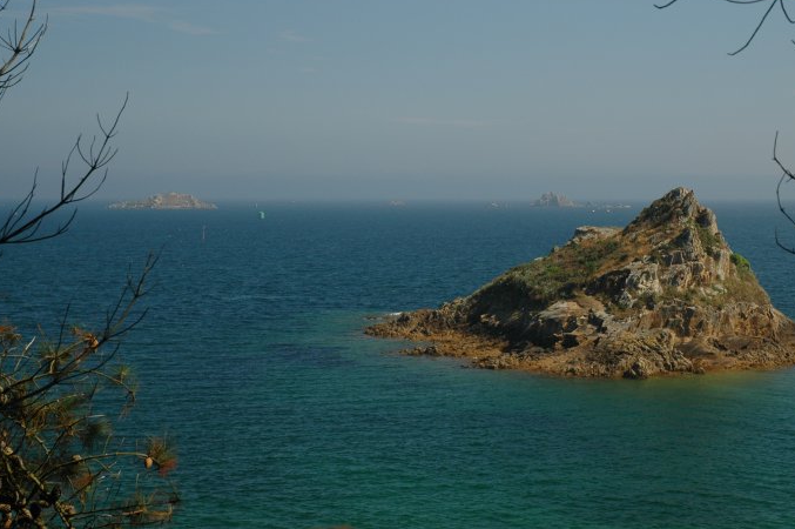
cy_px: 222
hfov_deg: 26.0
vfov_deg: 17.4
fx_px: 1721
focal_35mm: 78
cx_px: 398
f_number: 7.1
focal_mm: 44
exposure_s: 1/160
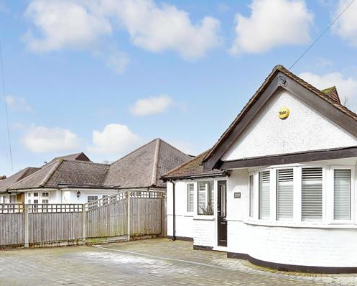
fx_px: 307
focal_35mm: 29
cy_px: 206
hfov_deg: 59.9
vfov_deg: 48.5
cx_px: 213
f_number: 8
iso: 160
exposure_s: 1/60
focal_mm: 10
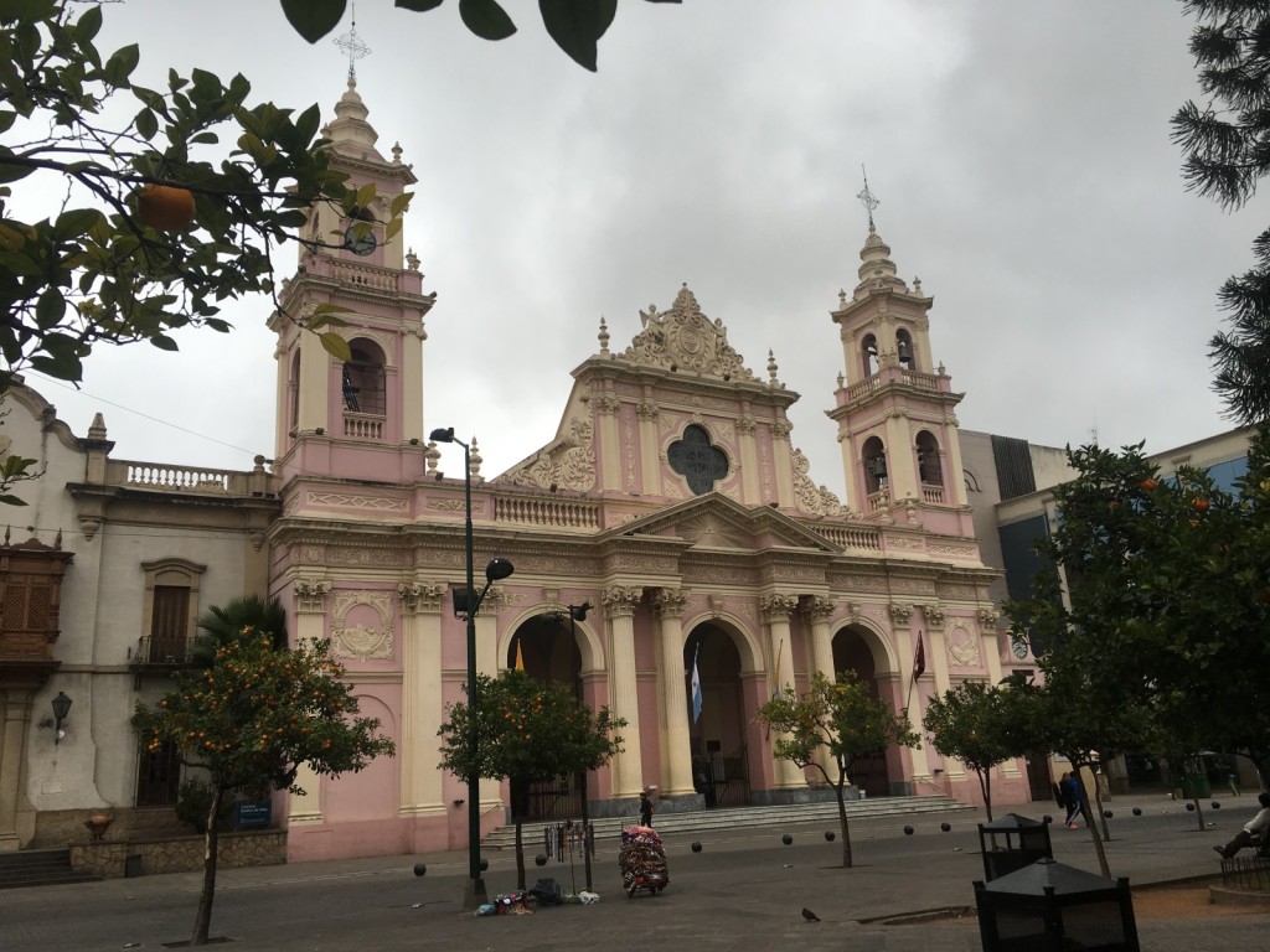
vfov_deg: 48.2
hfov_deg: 61.7
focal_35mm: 29
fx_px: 1064
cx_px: 635
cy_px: 476
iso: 25
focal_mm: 4.15
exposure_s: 1/316
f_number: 2.2
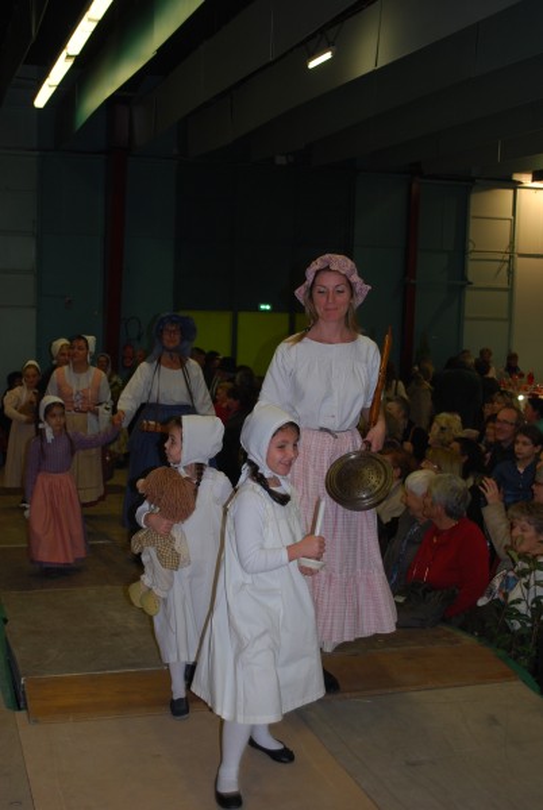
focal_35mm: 48
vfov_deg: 41.1
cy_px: 405
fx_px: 1082
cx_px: 272
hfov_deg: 28.2
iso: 200
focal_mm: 32
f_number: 4.8
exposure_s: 1/60
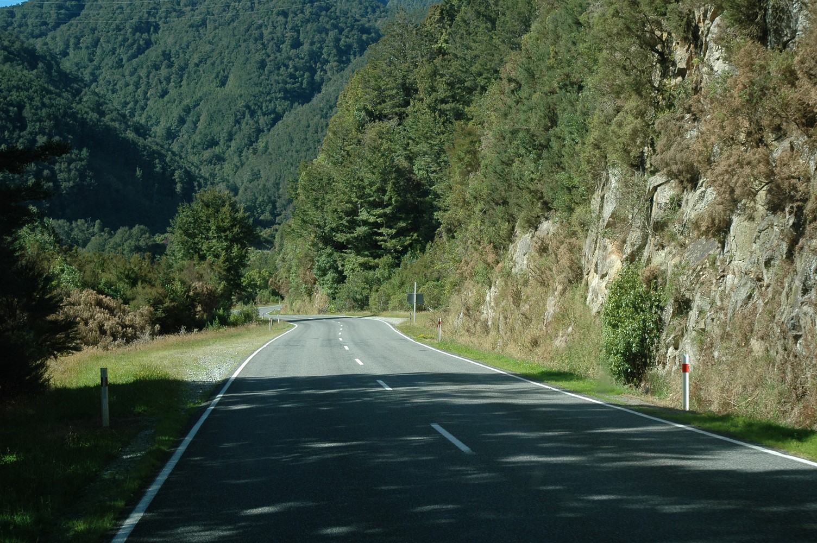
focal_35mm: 51
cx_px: 408
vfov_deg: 26.4
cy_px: 272
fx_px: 1156
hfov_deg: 38.9
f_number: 4.2
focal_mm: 34
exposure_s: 1/640
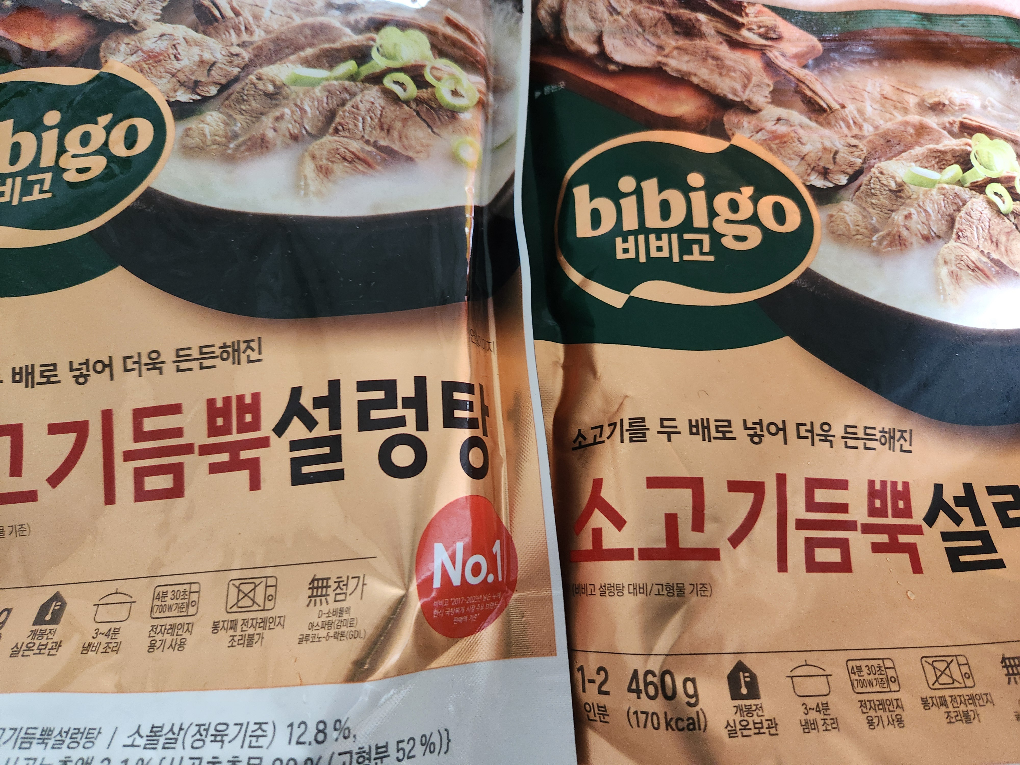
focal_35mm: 23
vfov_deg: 58.9
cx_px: 510
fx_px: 678
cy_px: 382
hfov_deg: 73.9
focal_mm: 5.4
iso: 500
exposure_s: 1/30
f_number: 1.8
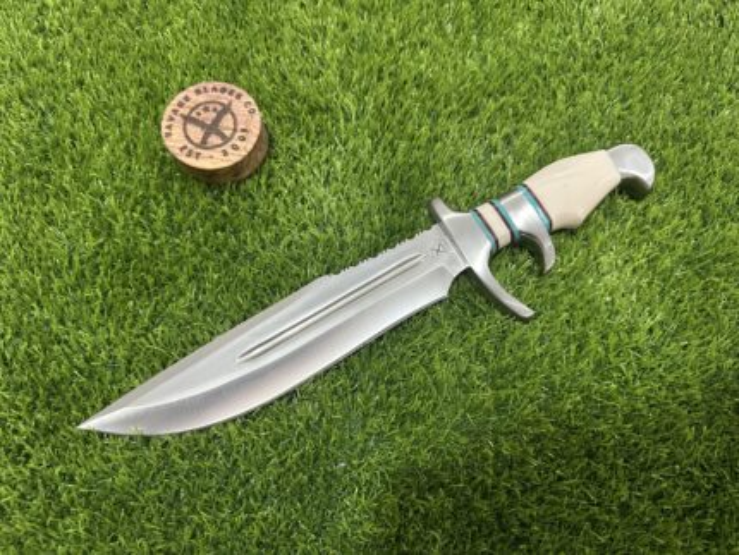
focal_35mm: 24
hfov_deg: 71.6
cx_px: 370
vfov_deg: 56.9
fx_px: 513
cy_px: 278
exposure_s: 1/50
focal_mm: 6.86
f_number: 1.78
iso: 500
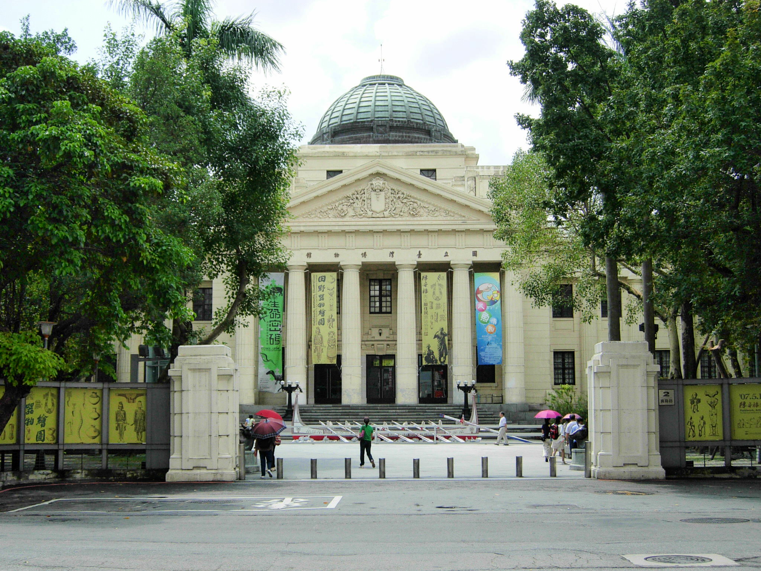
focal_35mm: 48
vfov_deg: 30.3
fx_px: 1055
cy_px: 286
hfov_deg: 39.7
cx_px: 380
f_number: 3.4
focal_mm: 10.1
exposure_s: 1/745
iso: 50
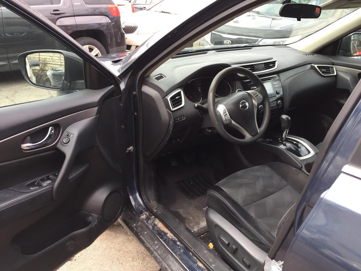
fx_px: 302
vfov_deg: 48.2
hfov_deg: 61.7
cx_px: 180
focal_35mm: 29
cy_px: 136
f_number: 2.2
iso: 32
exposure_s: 1/126
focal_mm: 4.15
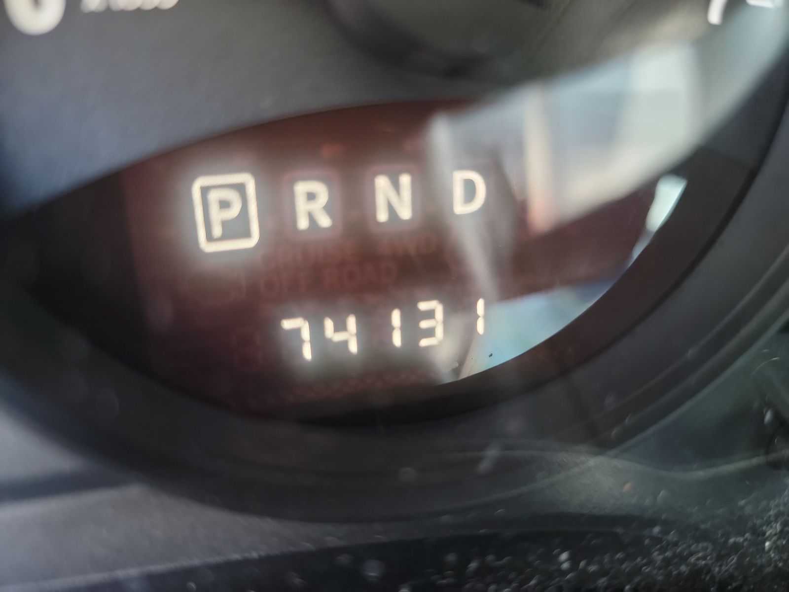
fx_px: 547
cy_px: 296
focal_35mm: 24
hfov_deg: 71.6
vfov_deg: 56.8
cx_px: 394
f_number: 1.8
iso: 828
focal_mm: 6.7
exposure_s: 1/24
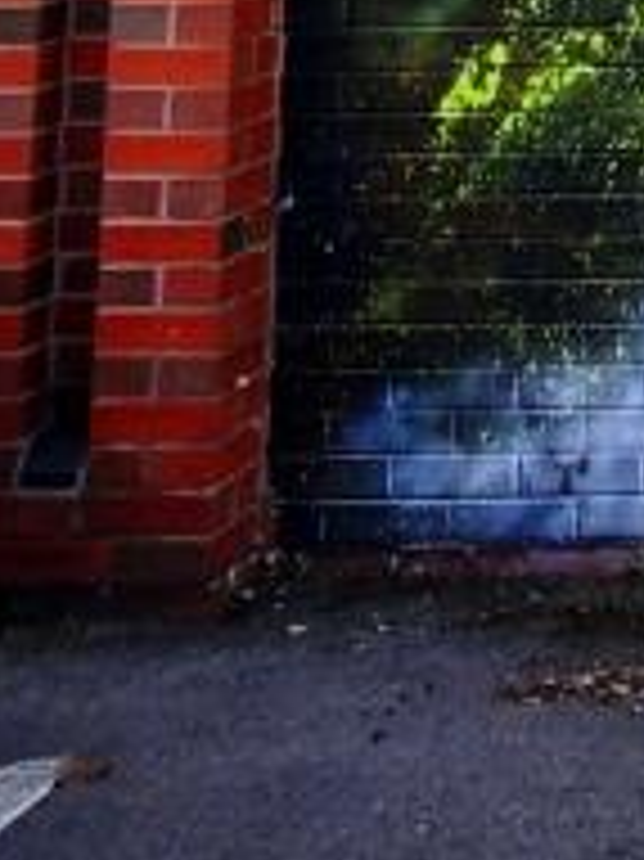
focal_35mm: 129
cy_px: -973
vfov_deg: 12.9
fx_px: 3203
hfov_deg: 10.4
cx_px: 1387
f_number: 4
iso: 80
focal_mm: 4.1
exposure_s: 1/125
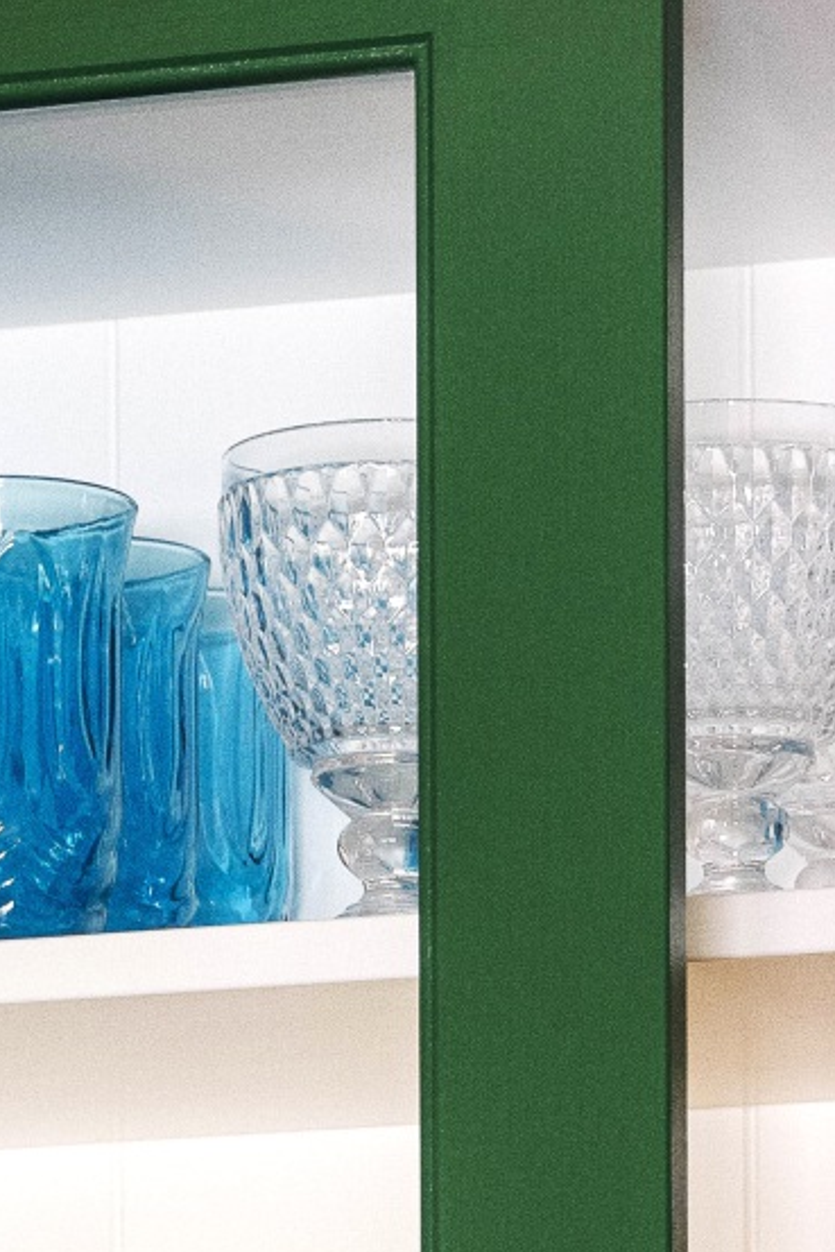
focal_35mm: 250
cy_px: 2823
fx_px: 8692
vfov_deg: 7.7
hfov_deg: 5.5
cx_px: 240
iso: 400
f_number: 5
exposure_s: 1/10
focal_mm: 48
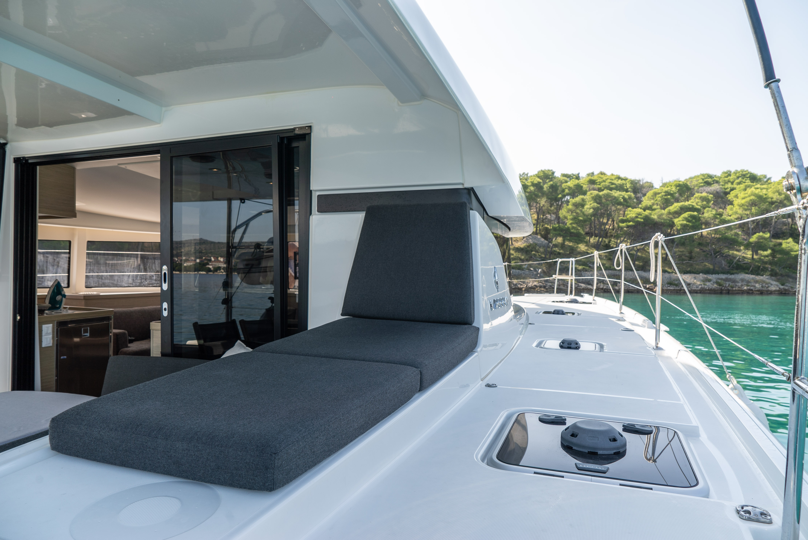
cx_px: 404
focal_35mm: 24
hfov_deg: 73.7
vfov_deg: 53.2
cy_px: 270
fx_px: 539
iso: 100
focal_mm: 24
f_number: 8
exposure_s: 1/100
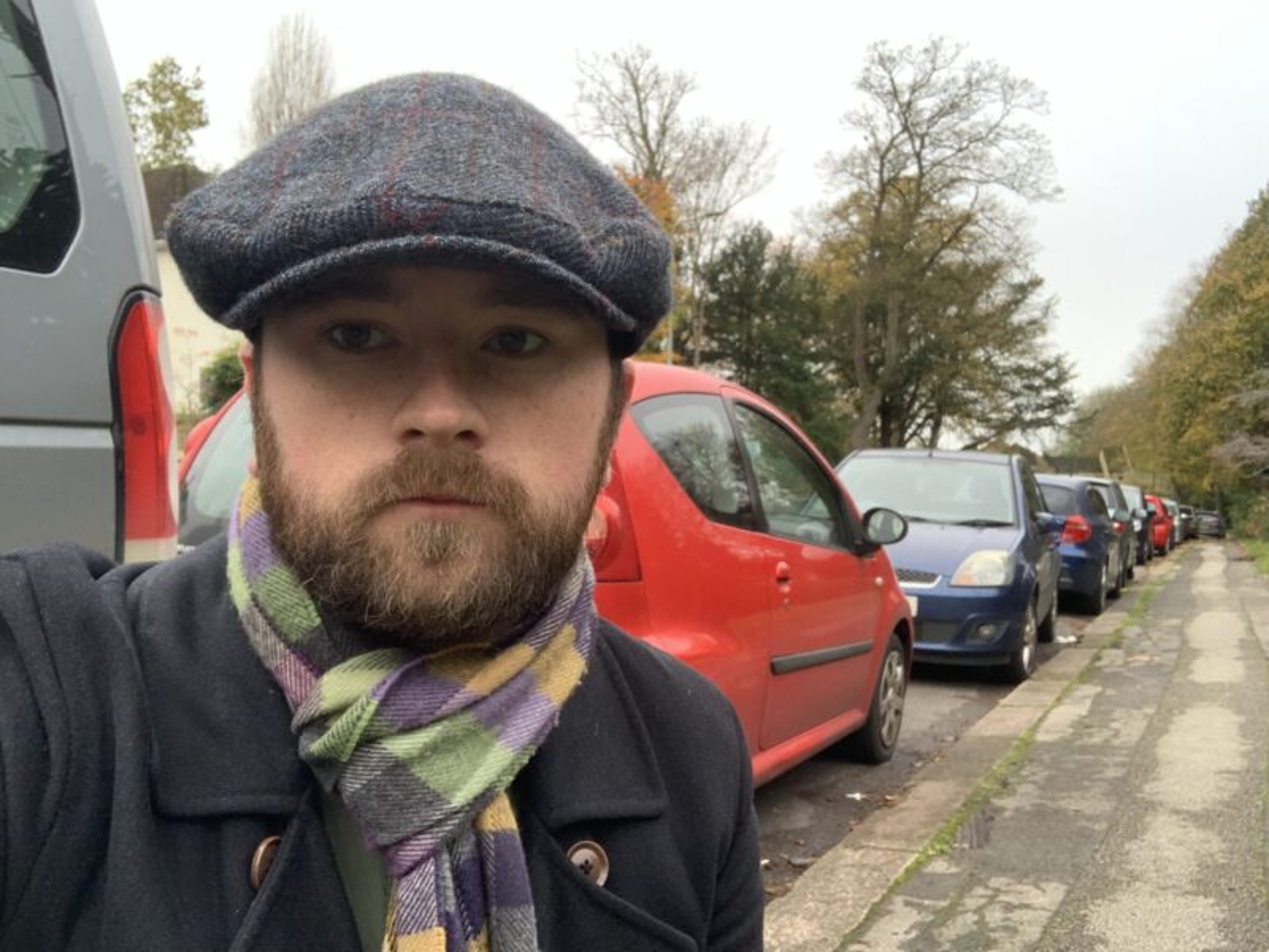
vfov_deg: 44.2
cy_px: 476
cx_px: 634
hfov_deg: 56.8
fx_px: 1173
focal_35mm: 32
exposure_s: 1/60
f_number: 2.2
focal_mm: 2.87
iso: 200
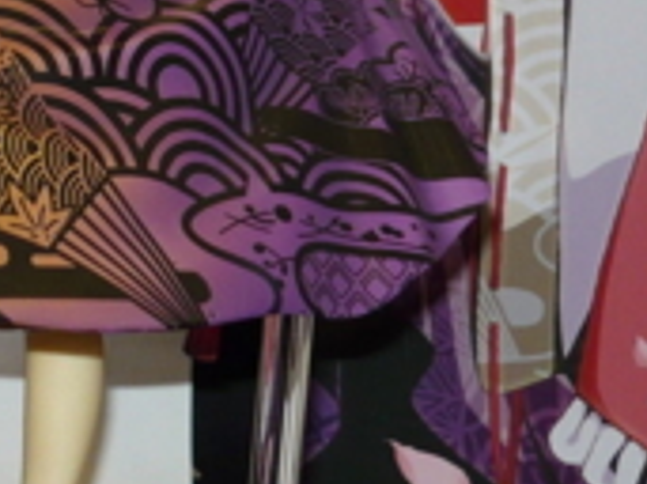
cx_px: 26
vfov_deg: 6.3
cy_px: -144
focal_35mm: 232
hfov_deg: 8.5
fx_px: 4333
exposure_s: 1/40
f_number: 3.4
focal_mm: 9.1
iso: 100
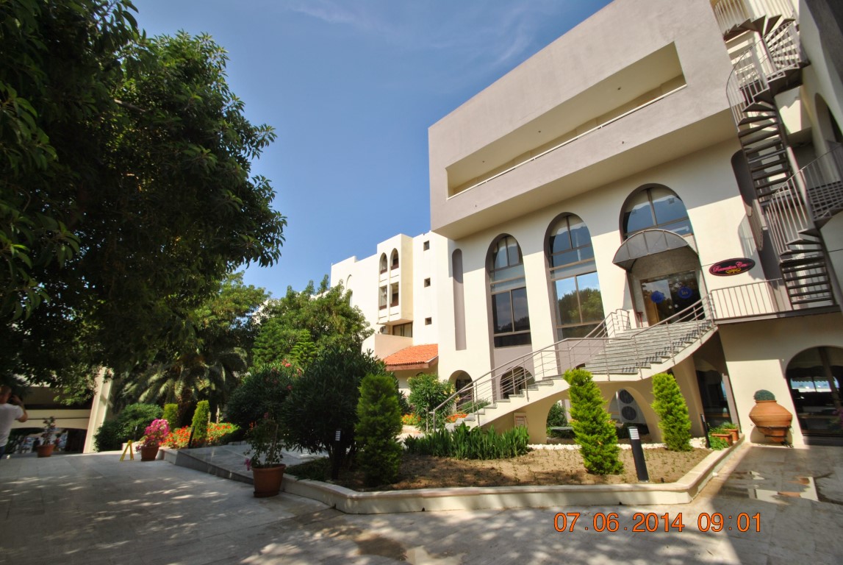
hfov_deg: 100.3
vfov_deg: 77.5
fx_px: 352
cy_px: 282
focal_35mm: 15
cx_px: 422
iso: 100
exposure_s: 1/200
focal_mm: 10
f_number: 10
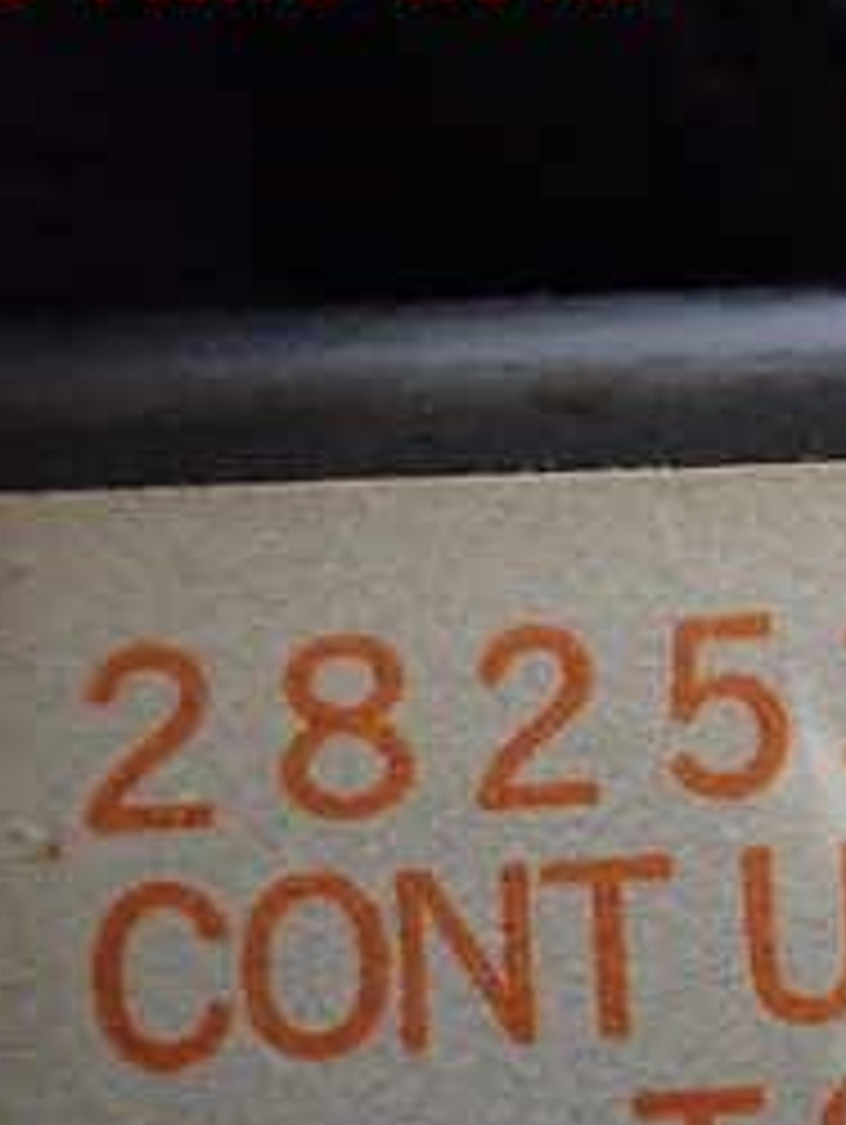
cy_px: 922
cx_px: 1170
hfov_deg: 18.7
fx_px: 2342
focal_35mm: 72
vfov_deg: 26.4
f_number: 2.3
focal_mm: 5.4
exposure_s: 1/125
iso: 800
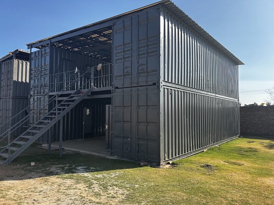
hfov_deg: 67.3
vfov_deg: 53.1
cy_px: 102
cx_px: 137
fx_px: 206
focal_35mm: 26
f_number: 1.5
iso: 50
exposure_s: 1/2008
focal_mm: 5.7
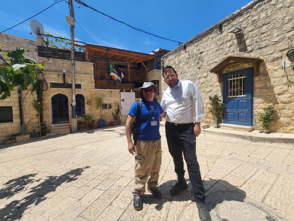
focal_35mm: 13
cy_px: 110
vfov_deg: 89.9
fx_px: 110
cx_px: 147
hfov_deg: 106.2
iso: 50
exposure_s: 1/2140
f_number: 2.2
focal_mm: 2.2
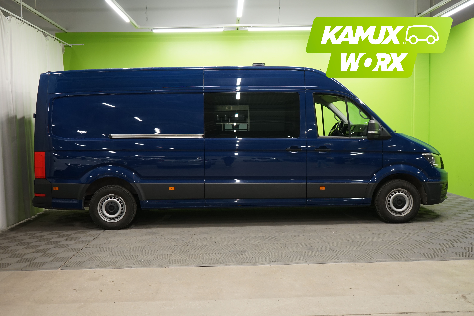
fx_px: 421
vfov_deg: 41.1
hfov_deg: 58.7
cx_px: 237
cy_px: 158
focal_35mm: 32
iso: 800
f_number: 5
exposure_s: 1/40
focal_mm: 32
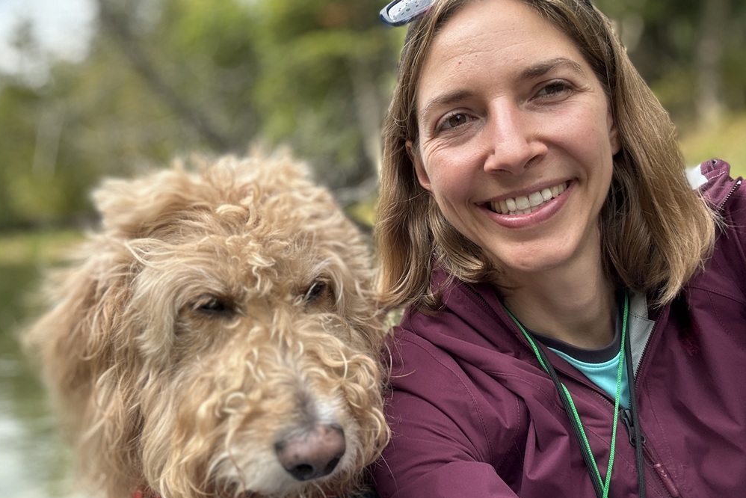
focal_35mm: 32
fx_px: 663
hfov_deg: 58.7
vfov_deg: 41.1
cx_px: 364
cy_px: 245
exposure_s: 1/279
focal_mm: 2.69
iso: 25
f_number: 1.9
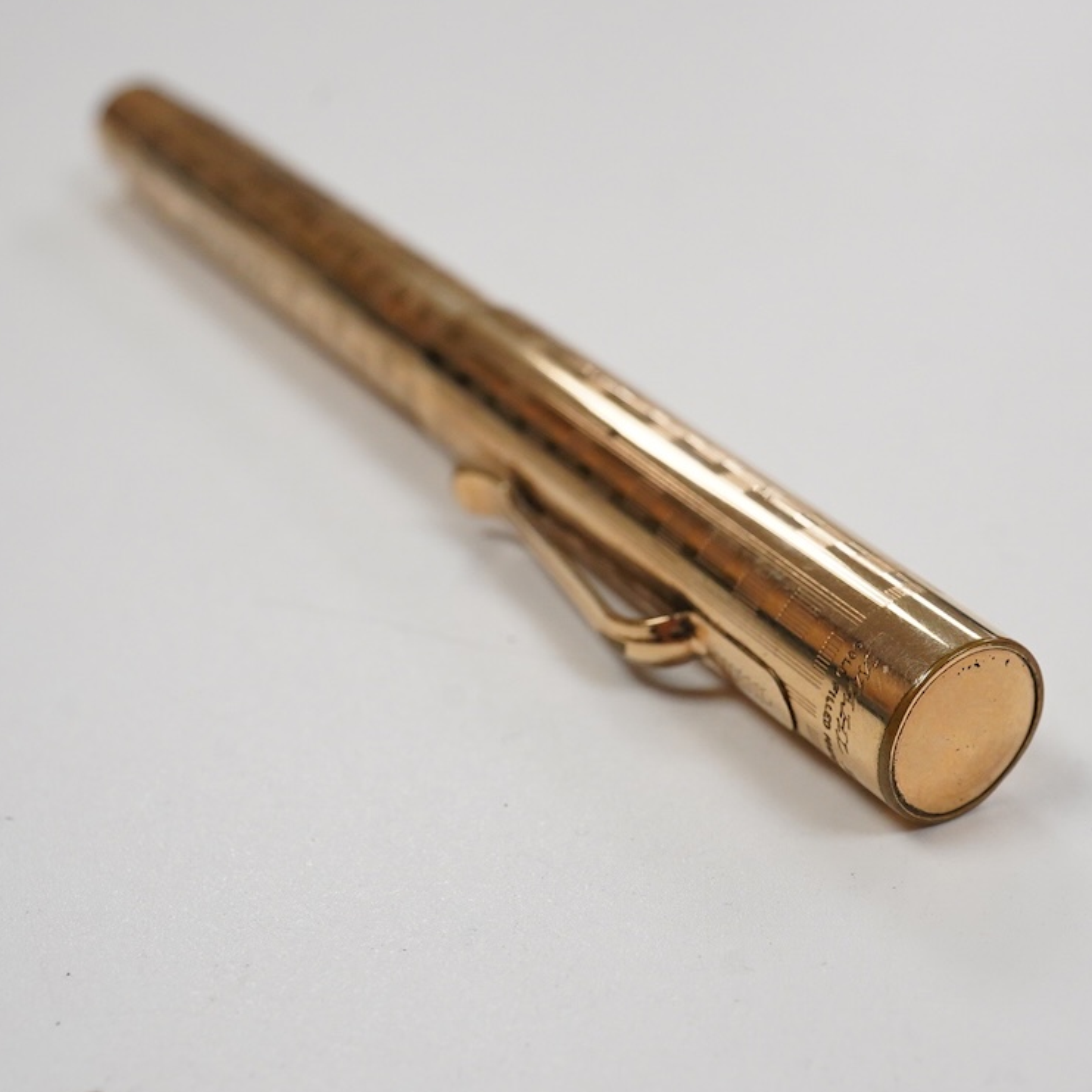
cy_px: 547
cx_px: 676
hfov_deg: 29.4
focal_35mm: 58
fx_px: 2070
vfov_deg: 29.6
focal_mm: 30
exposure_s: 1/200
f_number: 14
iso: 2500
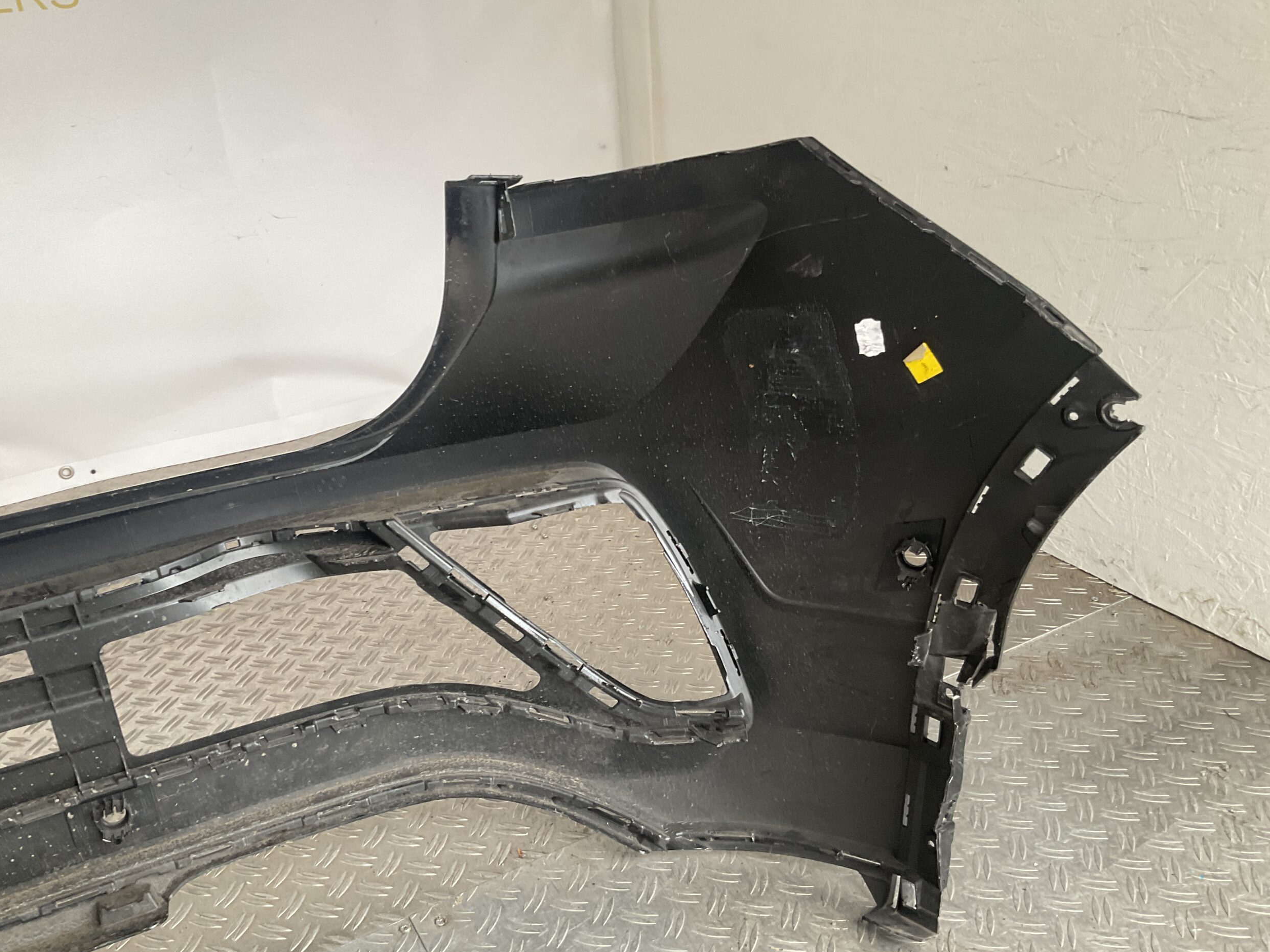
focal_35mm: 30
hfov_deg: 60.0
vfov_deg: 46.8
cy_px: 491
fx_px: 1101
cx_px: 615
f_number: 1.8
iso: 64
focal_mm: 3
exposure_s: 1/120
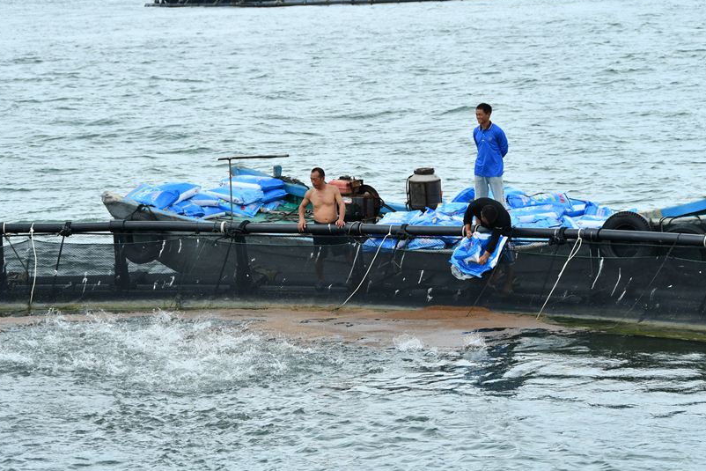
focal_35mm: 138
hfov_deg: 14.9
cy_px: 230
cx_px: 355
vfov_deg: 9.9
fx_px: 2707
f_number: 6.3
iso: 400
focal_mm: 82
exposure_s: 1/1000
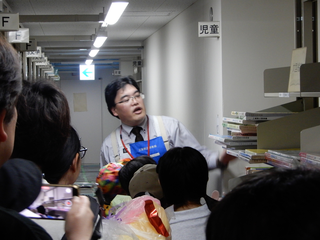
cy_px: 120
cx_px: 160
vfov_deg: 14.1
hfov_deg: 18.7
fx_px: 971
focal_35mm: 105
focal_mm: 18.7
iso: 400
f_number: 5
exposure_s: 1/25
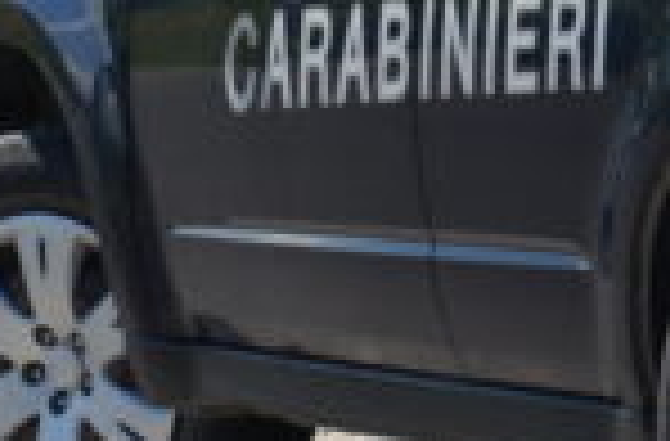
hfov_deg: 2.8
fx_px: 13758
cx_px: -346
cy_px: -72
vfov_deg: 1.8
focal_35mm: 742
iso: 400
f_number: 5.6
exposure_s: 1/1250
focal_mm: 105
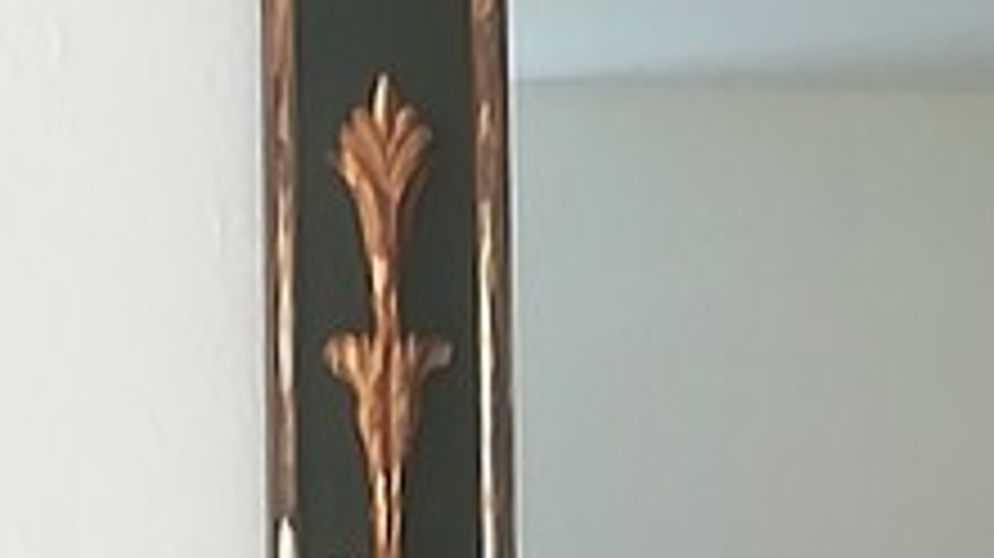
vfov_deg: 5.6
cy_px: 639
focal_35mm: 217
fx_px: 5716
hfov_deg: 9.8
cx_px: 1174
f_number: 2.2
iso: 125
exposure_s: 1/30
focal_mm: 3.83
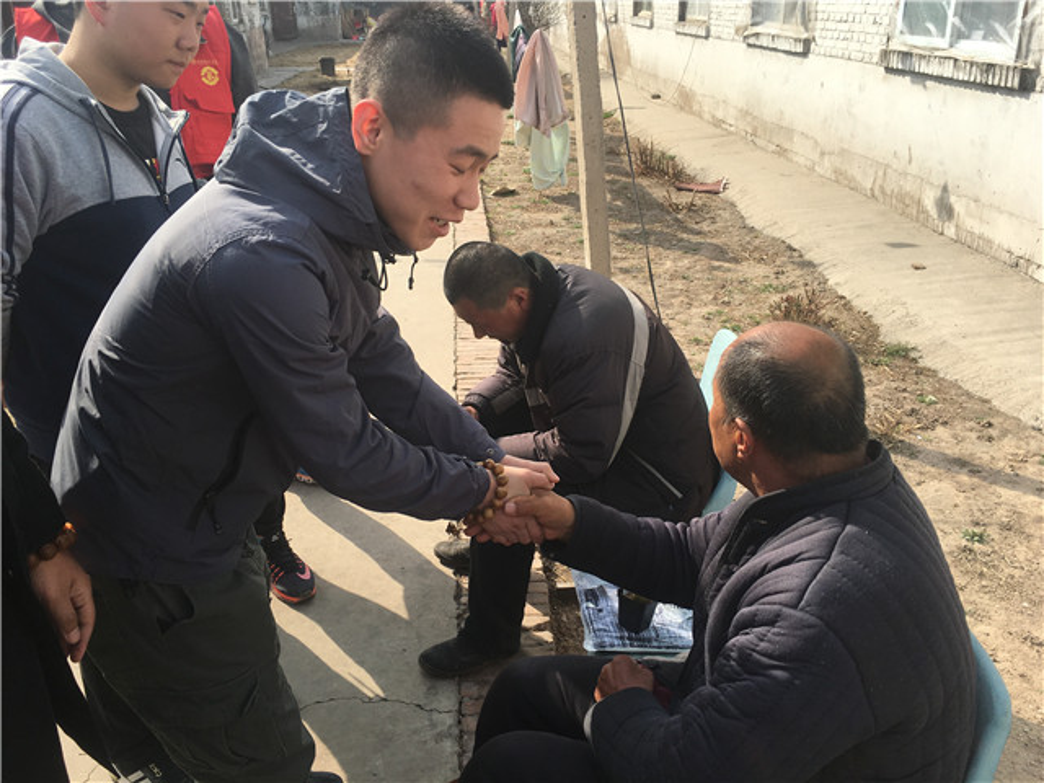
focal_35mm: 29
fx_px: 875
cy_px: 392
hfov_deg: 61.7
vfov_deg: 48.2
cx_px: 522
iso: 25
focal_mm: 4.15
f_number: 2.2
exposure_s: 1/986
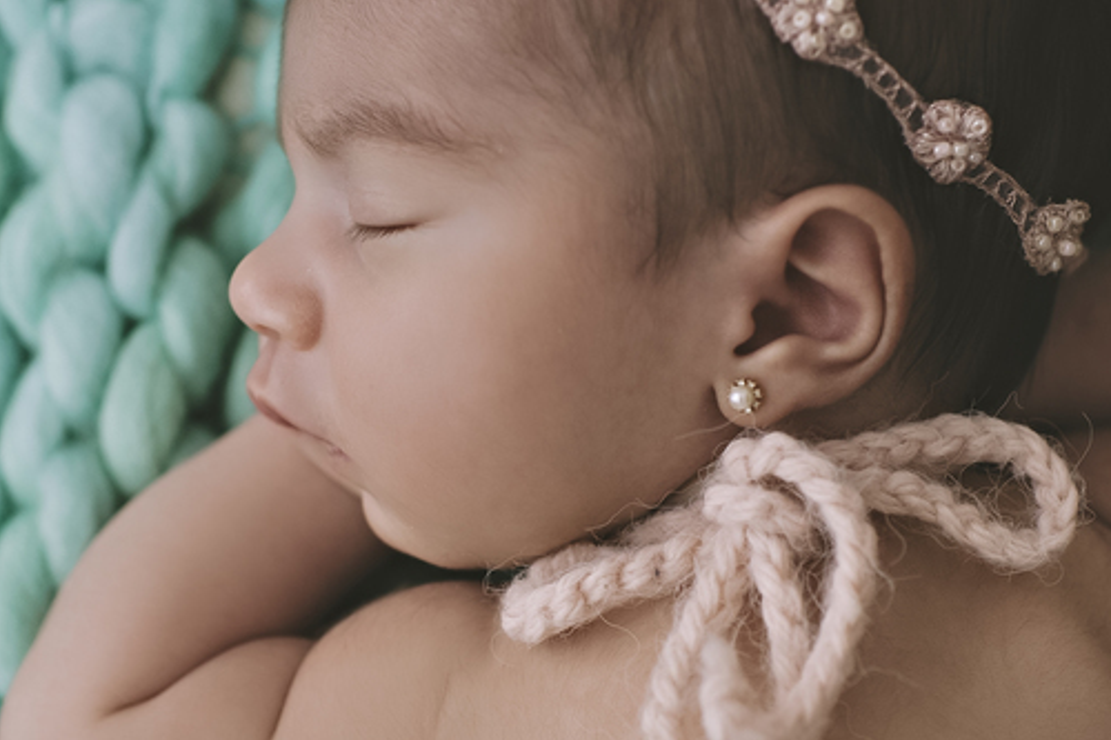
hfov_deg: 24.2
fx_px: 2591
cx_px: 509
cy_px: 371
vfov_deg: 16.3
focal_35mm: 84
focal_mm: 35
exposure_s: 1/200
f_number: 2.5
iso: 200
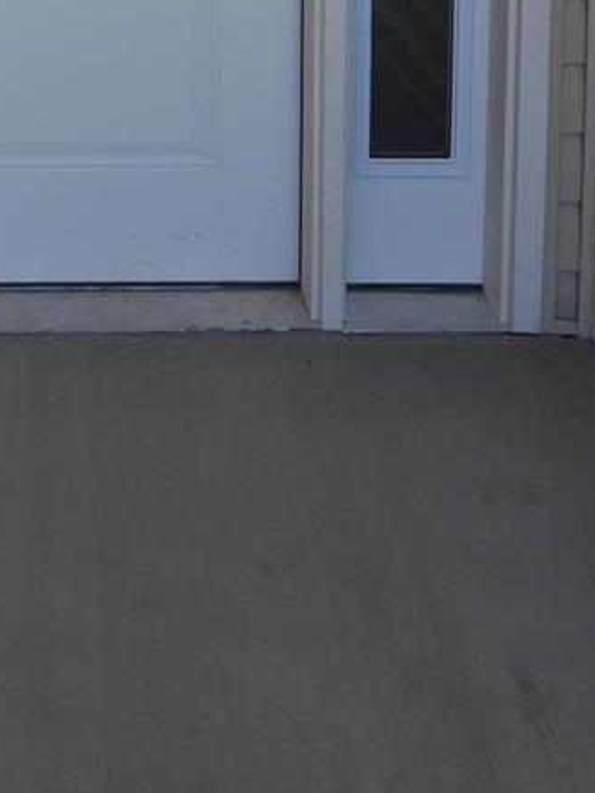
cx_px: 9
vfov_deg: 25.0
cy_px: -266
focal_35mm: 66
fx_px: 1513
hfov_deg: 21.5
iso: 100
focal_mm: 4.3
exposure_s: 1/250
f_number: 3.3
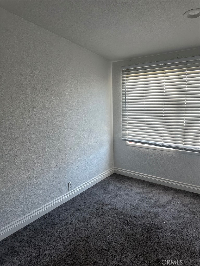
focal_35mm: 24
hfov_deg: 56.8
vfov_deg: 71.6
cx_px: 100
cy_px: 133
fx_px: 185
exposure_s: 1/99
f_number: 1.78
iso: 250
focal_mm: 6.86
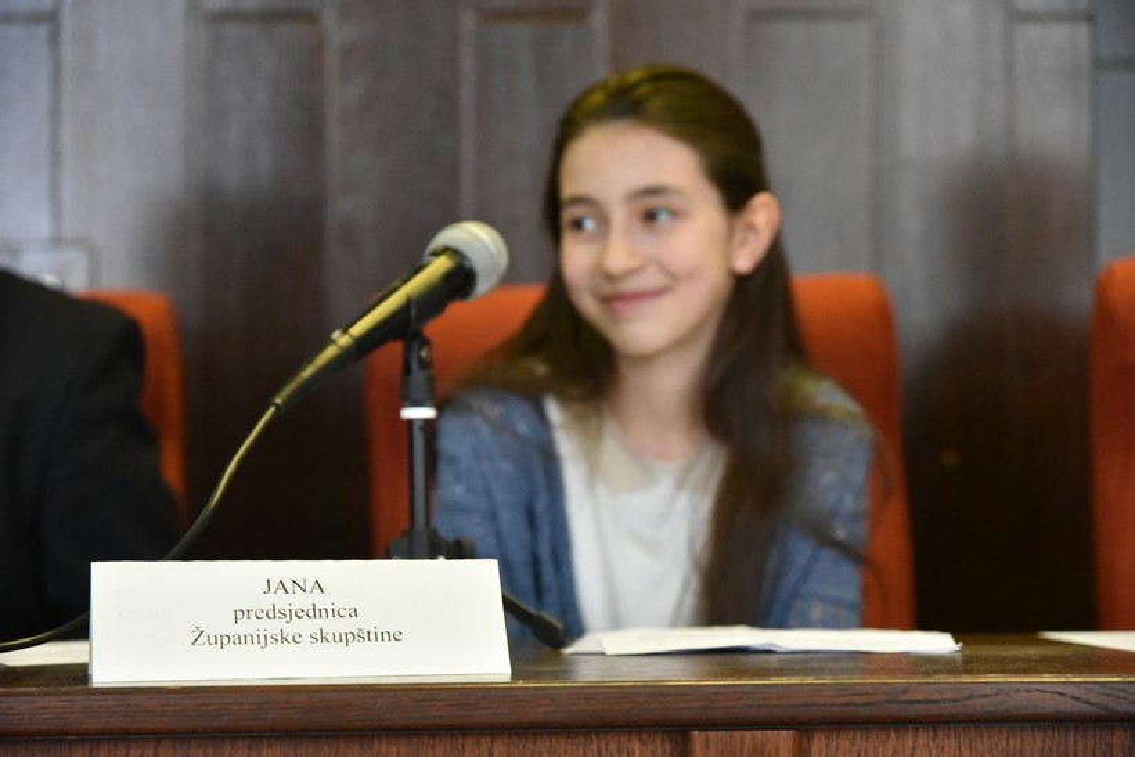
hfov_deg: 23.6
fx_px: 2712
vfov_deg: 15.9
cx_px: 568
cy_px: 378
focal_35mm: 86
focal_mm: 86
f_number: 4.5
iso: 8000
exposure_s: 1/320
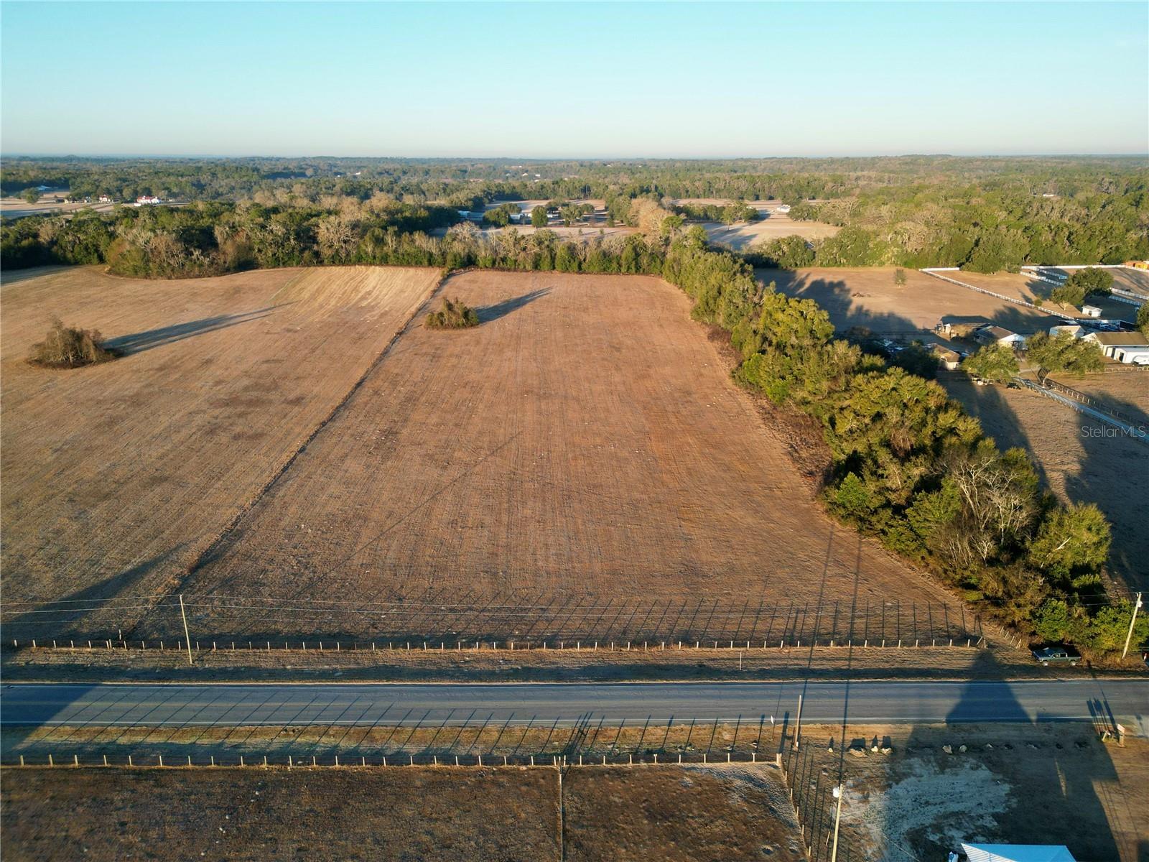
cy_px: 431
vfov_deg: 56.8
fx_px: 797
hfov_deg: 71.6
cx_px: 574
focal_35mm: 24
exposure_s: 1/1250
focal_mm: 6.72
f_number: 1.7
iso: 200
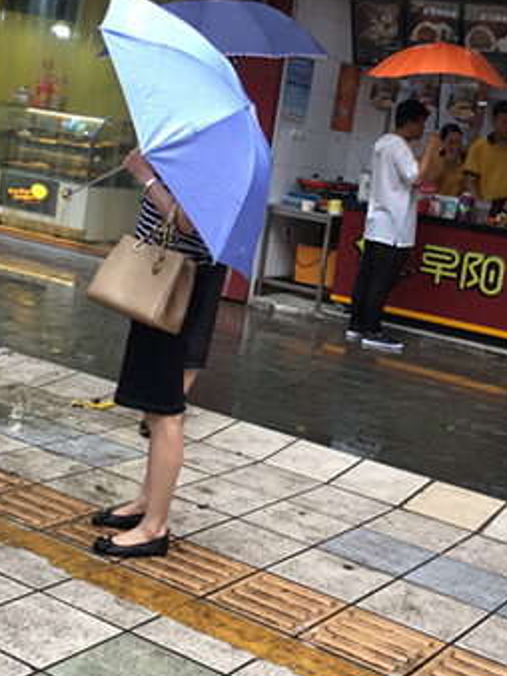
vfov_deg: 33.7
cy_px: 269
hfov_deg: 25.6
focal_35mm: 57
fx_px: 1114
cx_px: 283
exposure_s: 1/100
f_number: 2.2
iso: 40
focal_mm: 4.15
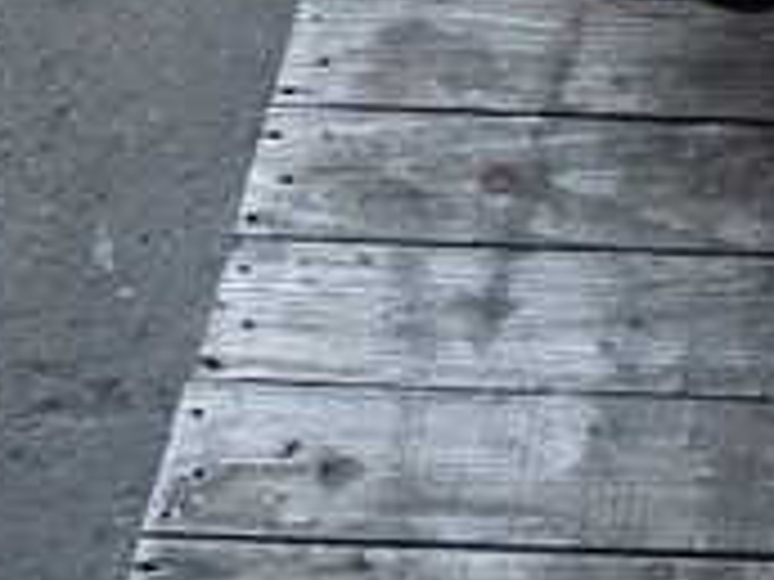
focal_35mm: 87
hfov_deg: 20.2
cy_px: 629
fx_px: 1945
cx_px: 1066
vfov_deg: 16.5
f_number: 2
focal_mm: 4.5
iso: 250
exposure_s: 1/30
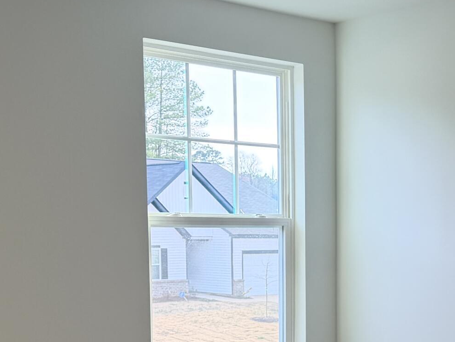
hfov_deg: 26.1
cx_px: 381
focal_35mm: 73
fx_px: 960
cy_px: 307
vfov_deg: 19.8
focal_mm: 6.76
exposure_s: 1/186
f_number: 1.78
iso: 80
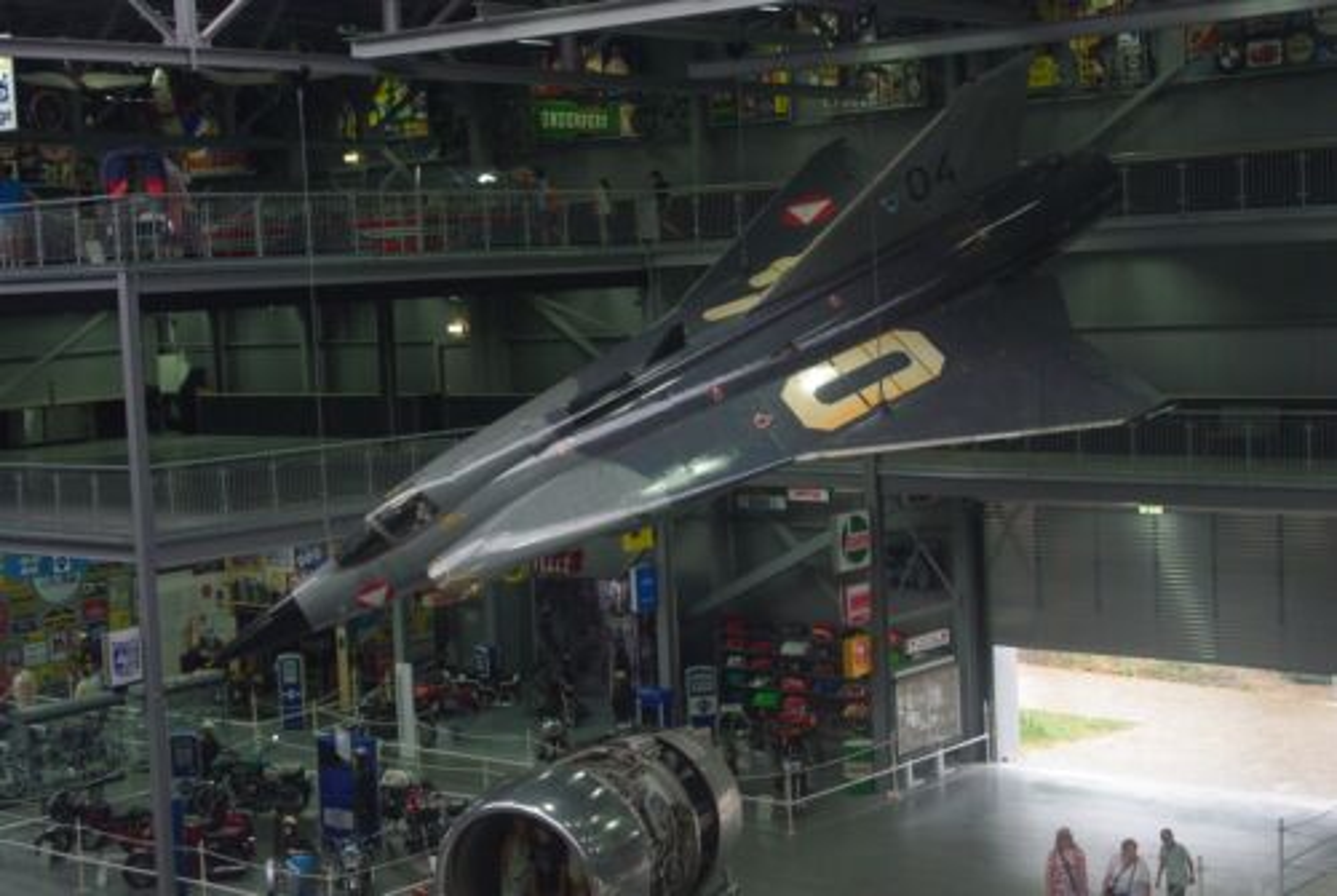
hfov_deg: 33.4
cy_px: 448
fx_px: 2232
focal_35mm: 60
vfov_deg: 22.7
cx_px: 668
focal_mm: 40
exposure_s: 1/60
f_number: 4.5
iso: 800
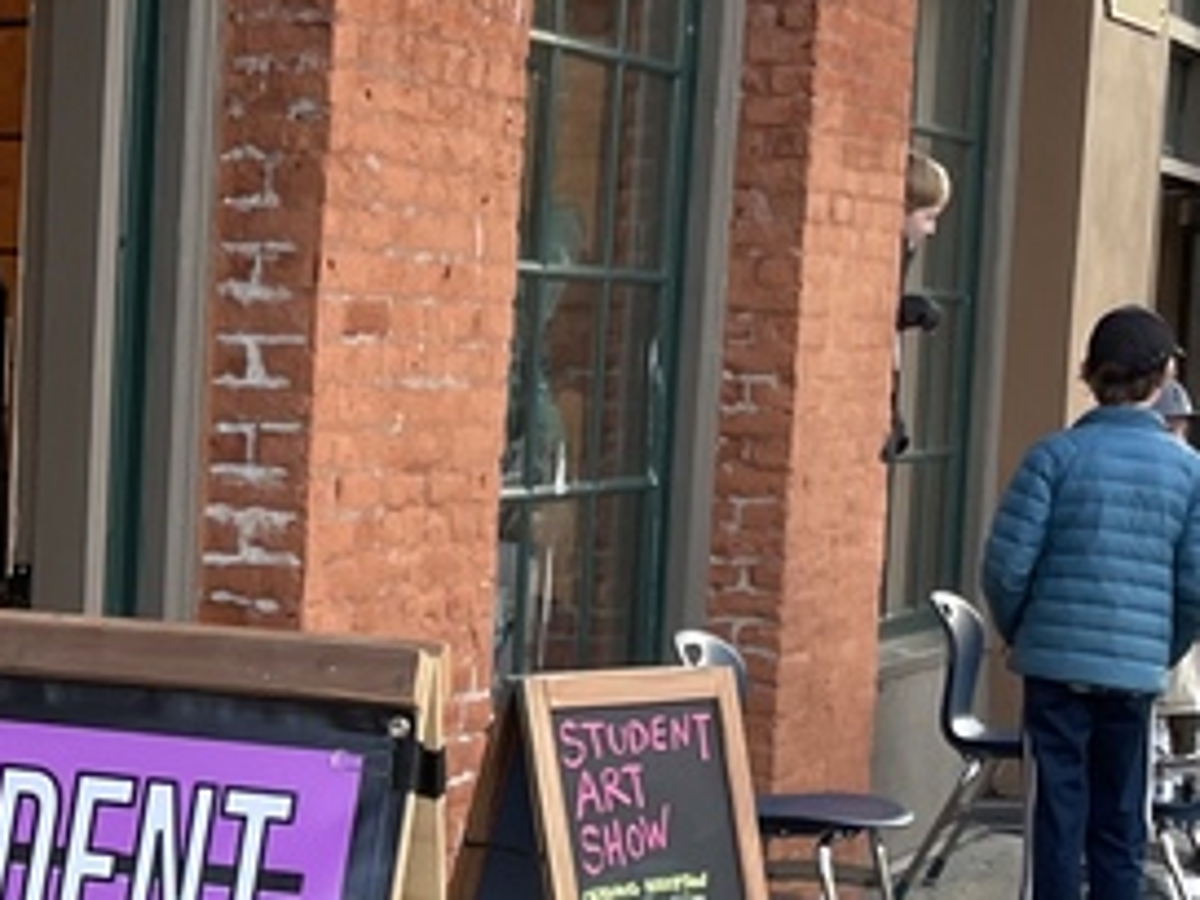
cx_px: -278
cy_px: 706
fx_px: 3397
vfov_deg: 15.0
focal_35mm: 98
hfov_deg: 18.8
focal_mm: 4.2
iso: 100
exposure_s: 1/120
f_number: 1.6
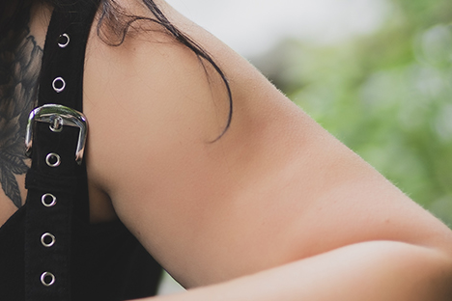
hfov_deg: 11.8
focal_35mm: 171
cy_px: 52
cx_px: -101
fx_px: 2147
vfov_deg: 8.0
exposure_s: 1/500
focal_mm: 50
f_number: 1.4
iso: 125
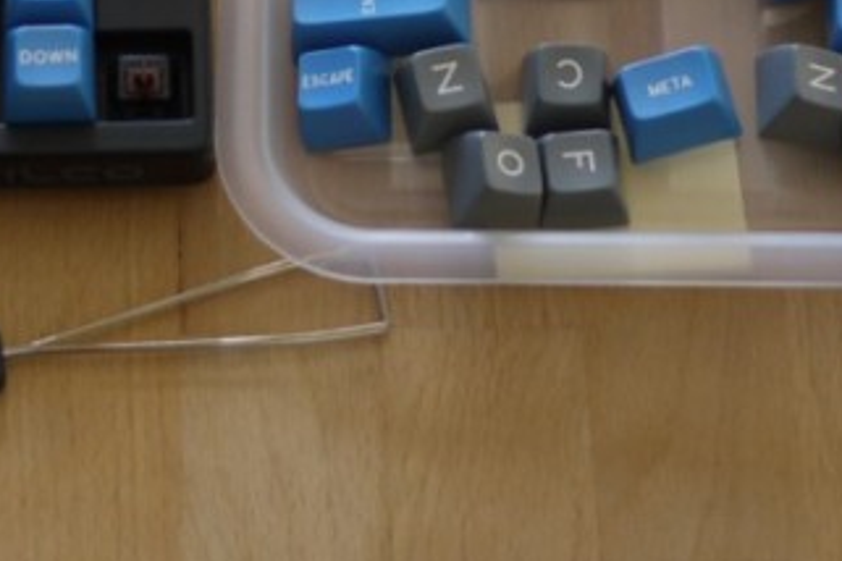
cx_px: 172
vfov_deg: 7.5
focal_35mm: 177
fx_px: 4140
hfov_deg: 11.6
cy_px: -514
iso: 100
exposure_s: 1/80
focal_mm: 20
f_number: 1.7
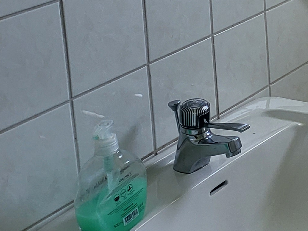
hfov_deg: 18.4
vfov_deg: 14.8
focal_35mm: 95
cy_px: -75
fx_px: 845
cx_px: 455
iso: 125
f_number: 1.8
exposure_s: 1/100
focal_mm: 5
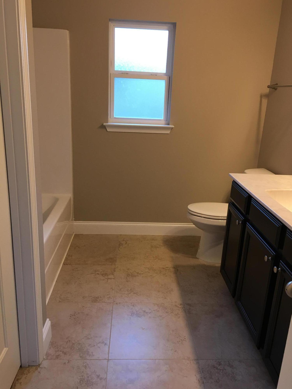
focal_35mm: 29
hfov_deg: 48.2
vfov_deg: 61.7
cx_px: 146
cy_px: 194
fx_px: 326
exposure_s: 1/15
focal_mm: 4.15
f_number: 2.2
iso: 32
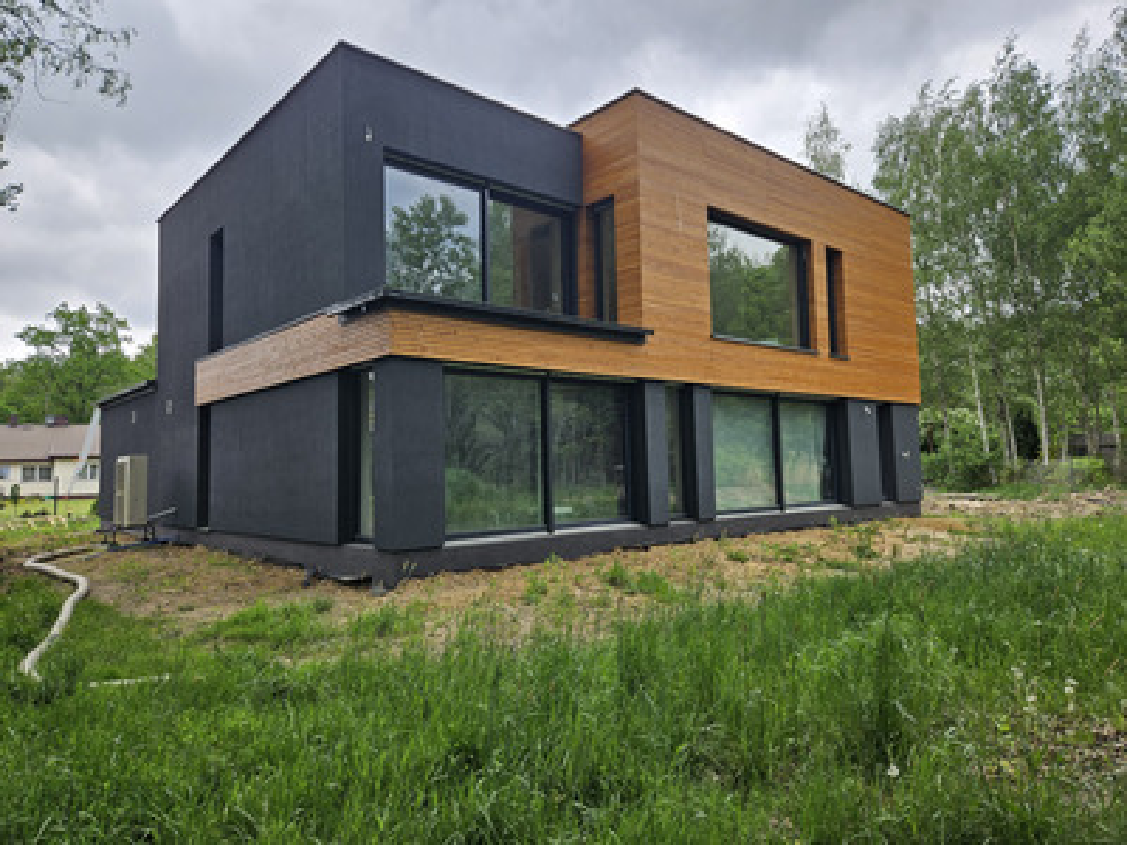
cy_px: 422
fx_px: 749
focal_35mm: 23
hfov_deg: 73.9
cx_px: 564
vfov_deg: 58.9
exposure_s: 1/297
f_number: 1.8
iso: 25
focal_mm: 5.4
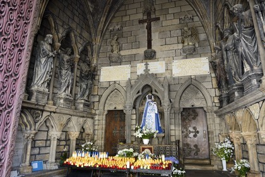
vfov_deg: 53.1
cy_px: 88
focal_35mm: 24
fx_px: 177
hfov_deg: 73.7
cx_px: 132
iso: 800
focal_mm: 24
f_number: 7.1
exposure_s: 1/30
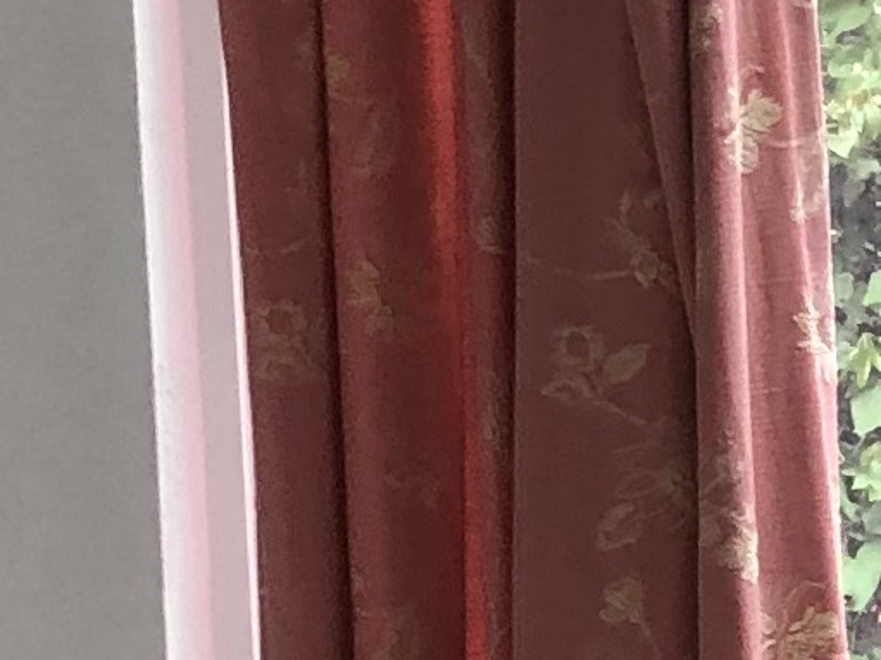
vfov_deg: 6.6
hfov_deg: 8.7
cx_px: 1314
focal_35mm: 221
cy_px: 934
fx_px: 5623
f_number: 1.8
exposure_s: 1/30
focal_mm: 4
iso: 25
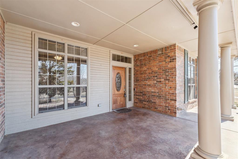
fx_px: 99
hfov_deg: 100.4
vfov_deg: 77.3
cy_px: 80
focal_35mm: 15
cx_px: 119
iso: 200
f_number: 7.1
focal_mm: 10
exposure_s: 1/125
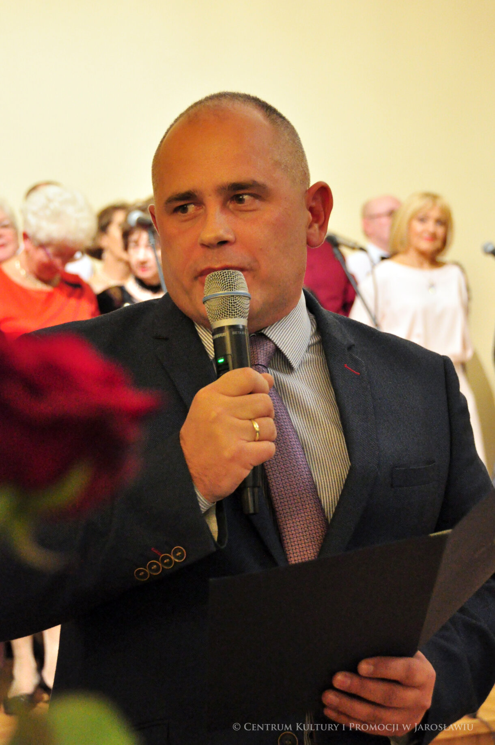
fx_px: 1613
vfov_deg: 26.0
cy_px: 372
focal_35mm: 78
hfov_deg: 17.4
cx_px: 248
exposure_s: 1/50
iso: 2500
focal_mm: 52
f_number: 6.3
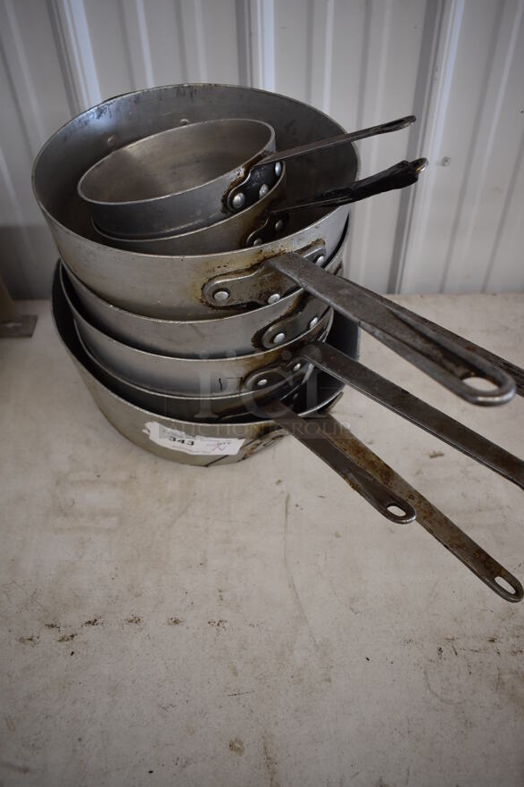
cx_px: 259
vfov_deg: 65.5
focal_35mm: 28
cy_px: 392
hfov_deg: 46.4
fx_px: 612
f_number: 3.5
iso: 800
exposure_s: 1/160
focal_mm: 18
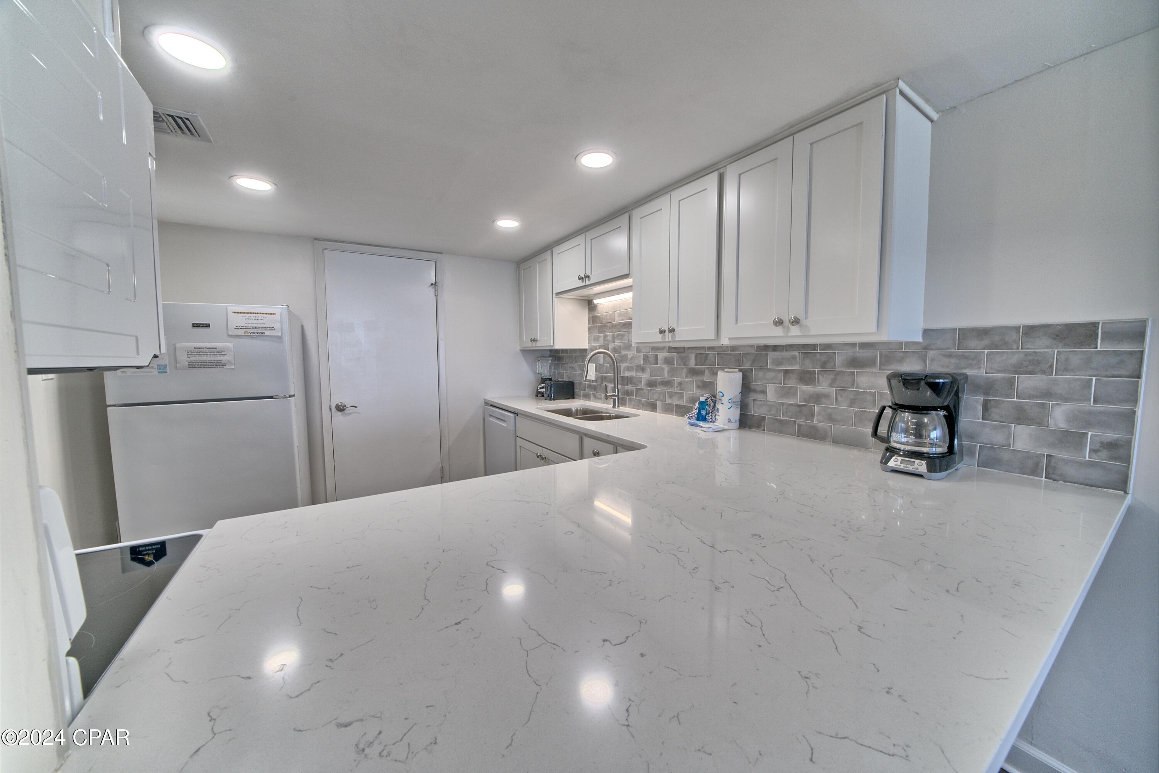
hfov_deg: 112.6
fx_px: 386
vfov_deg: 90.0
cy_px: 386
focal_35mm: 12
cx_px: 580
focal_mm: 12
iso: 800
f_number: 11
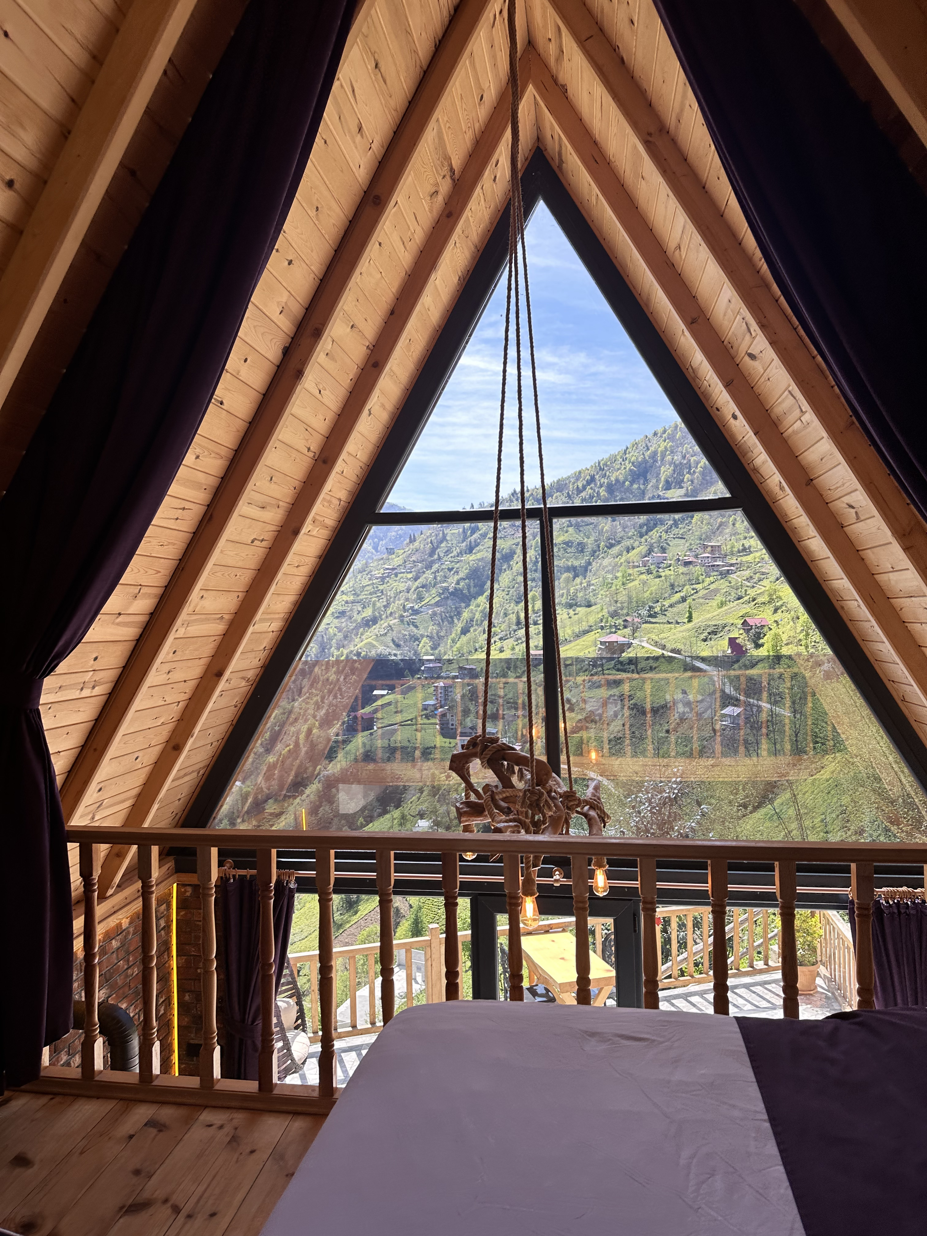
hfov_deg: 56.8
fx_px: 857
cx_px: 464
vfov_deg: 71.6
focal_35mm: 24
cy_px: 618
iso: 80
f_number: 1.78
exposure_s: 1/773
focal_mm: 6.86
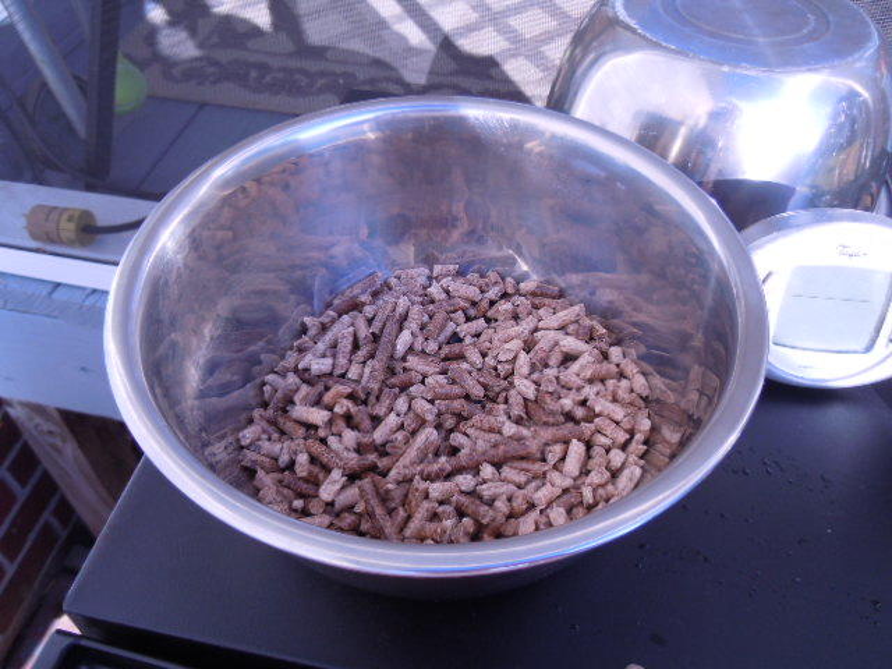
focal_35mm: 30
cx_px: 446
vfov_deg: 46.8
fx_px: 773
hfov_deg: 60.0
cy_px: 334
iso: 100
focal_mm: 5.4
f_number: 3.5
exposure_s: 1/250
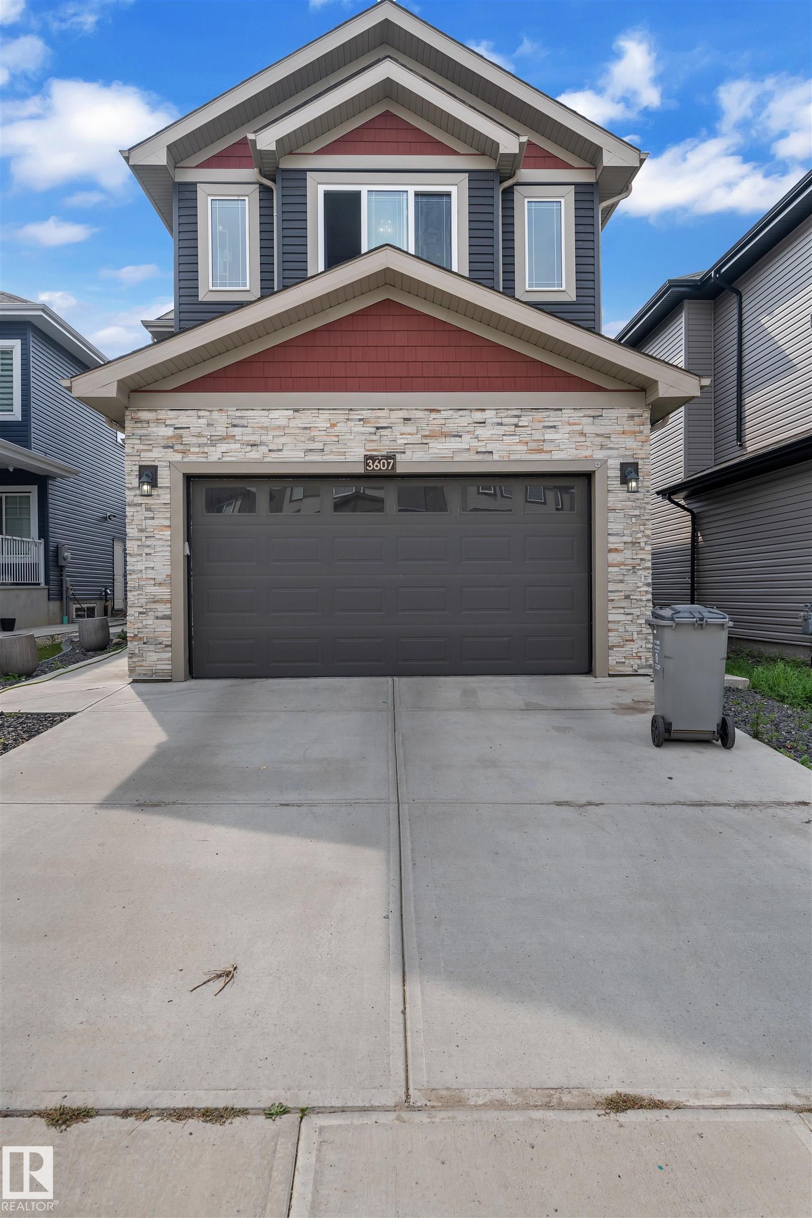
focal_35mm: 21
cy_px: 609
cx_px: 406
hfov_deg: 59.0
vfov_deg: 80.7
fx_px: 717
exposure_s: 1/500
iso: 200
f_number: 8
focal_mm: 21.2
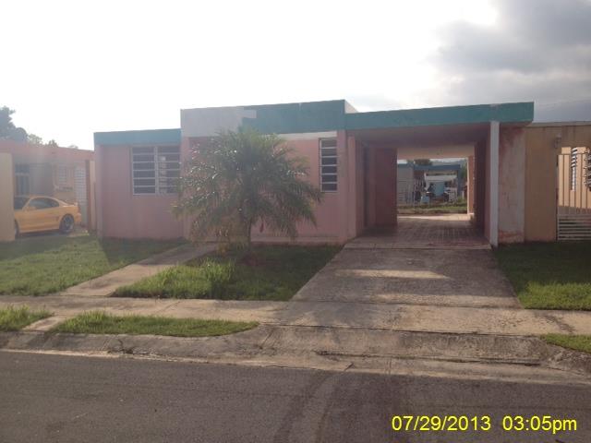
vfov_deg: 40.7
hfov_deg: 52.6
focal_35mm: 35
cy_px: 222
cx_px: 296
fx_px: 598
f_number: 2.4
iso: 64
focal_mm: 4.28
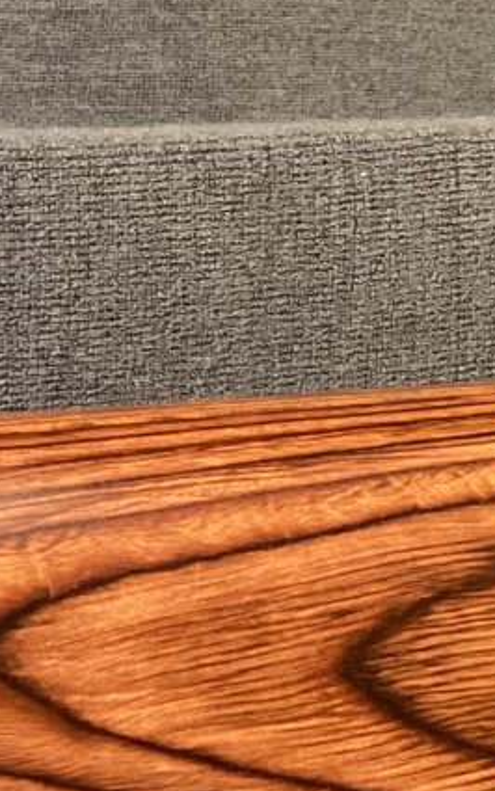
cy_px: 597
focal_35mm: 117
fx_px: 2523
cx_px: -274
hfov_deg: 10.8
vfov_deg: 17.7
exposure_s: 1/40
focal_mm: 3.3
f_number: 2.4
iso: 400
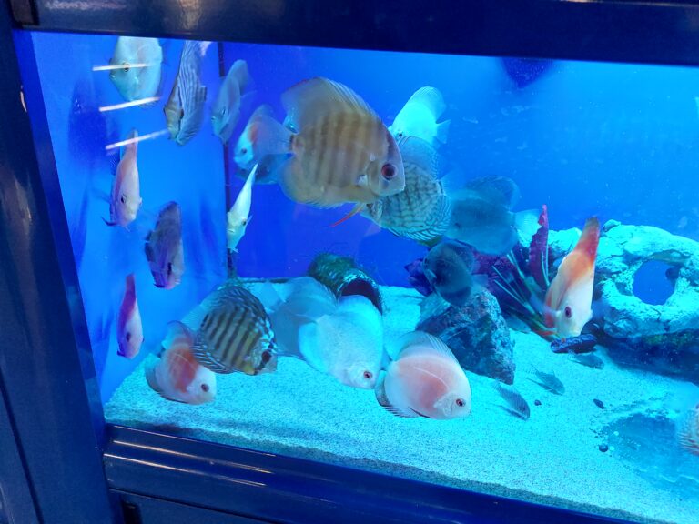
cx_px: 350
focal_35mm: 24
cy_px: 262
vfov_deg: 56.8
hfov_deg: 71.6
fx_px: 485
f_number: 1.8
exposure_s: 1/25
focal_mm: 5.23
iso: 320
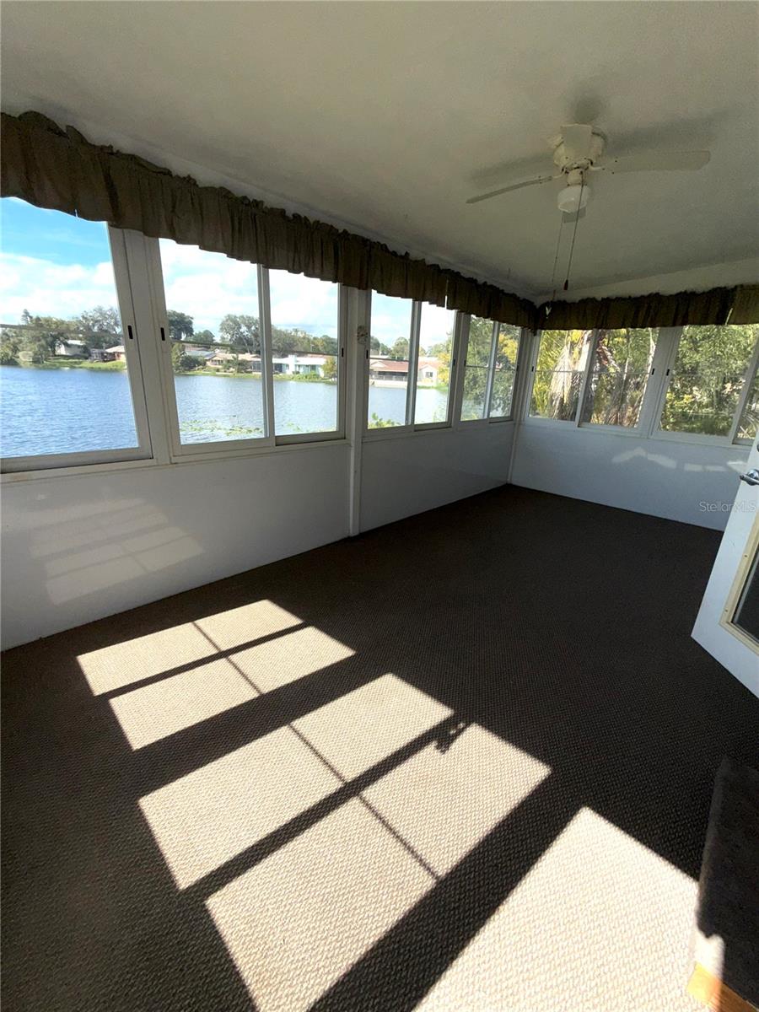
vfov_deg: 102.1
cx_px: 380
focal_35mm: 14
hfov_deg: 85.7
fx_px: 409
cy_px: 506
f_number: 2.2
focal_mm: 2.22
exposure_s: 1/841
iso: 16
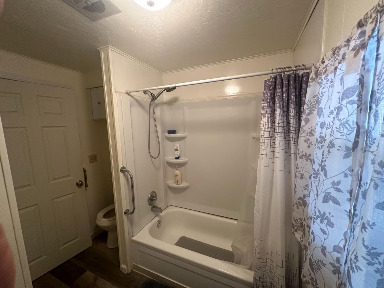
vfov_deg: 85.7
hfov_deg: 102.1
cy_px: 144
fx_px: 155
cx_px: 192
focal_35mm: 14
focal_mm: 2.22
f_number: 2.2
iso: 200
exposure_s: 1/60
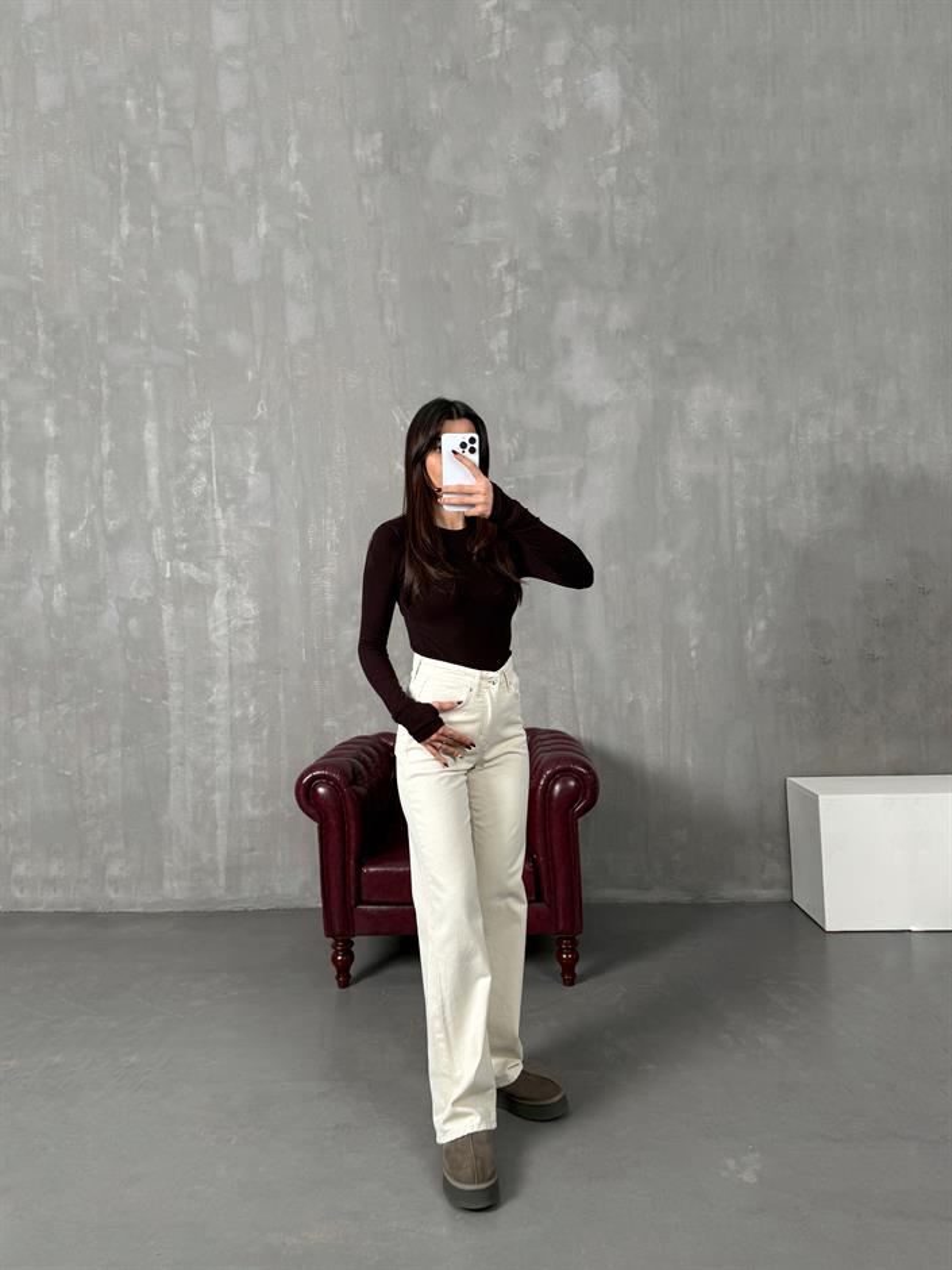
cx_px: 476
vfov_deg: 71.6
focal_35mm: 24
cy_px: 635
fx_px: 880
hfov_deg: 56.8
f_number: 1.78
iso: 100
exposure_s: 1/121
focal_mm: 6.76
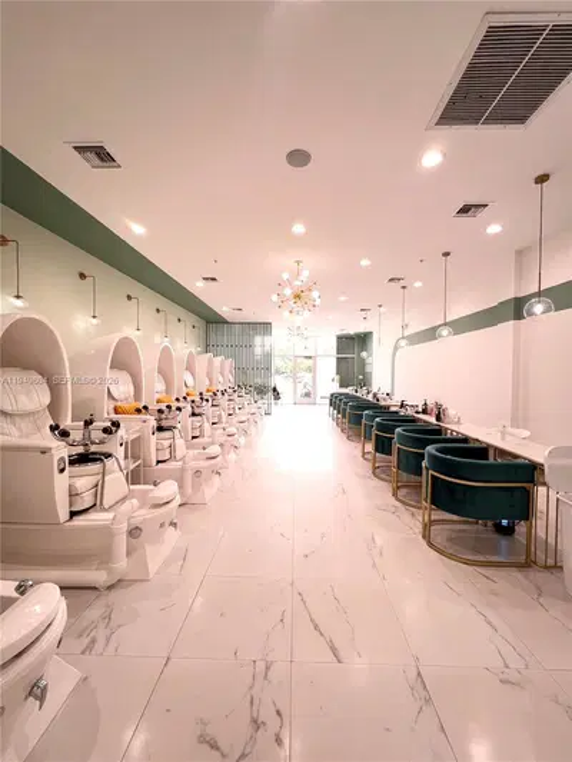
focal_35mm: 13
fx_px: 286
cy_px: 381
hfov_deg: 89.9
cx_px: 286
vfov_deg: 106.2
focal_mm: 1.57
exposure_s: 1/60
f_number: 1.8
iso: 160
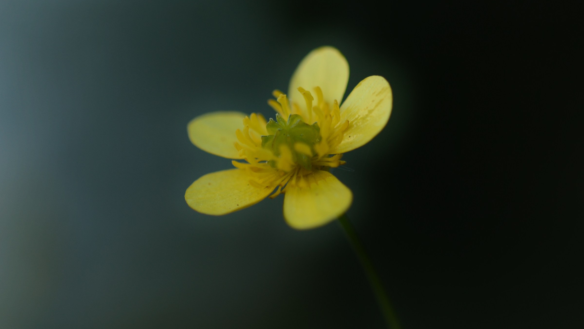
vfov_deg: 7.3
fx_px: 2563
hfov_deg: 13.0
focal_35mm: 166
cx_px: 292
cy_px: 175
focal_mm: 105
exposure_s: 1/25
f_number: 5
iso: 200
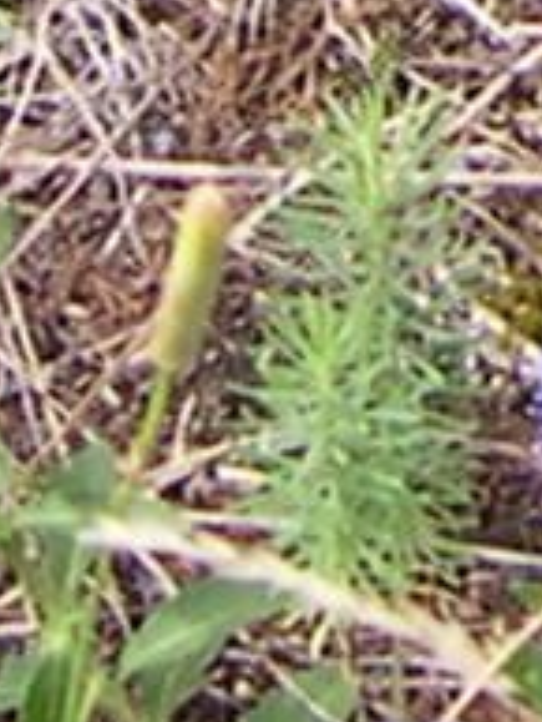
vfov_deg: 6.6
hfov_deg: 5.2
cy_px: -1306
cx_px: 1495
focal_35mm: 276
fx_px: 5756
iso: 100
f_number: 2.8
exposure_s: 1/248
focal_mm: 8
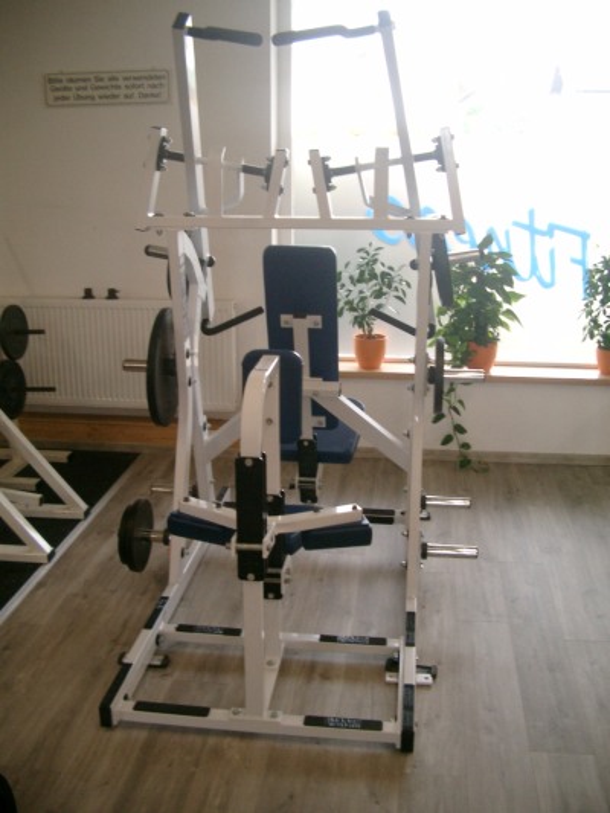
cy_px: 406
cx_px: 305
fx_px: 869
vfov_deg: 50.1
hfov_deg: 38.7
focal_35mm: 37
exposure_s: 1/80
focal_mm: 7.6
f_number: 2.6
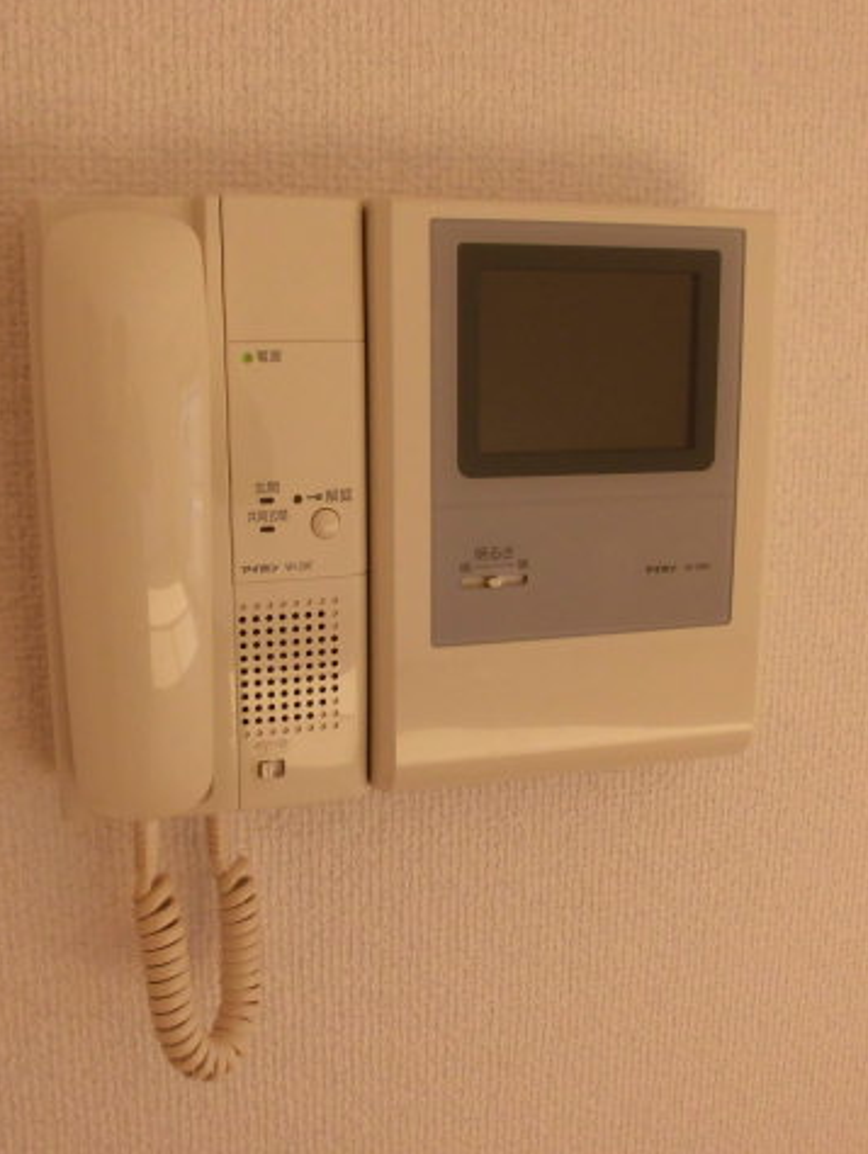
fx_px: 1169
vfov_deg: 52.6
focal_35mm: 35
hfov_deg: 40.7
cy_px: 576
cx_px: 404
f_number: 3.5
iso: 100
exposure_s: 1/100
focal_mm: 4.6
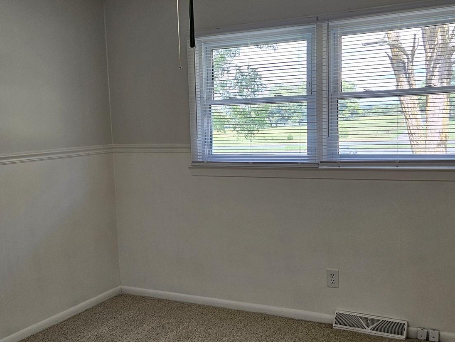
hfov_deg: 43.8
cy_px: 185
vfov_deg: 33.6
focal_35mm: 43
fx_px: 565
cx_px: 204
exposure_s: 1/120
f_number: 1.8
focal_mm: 5.4
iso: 100
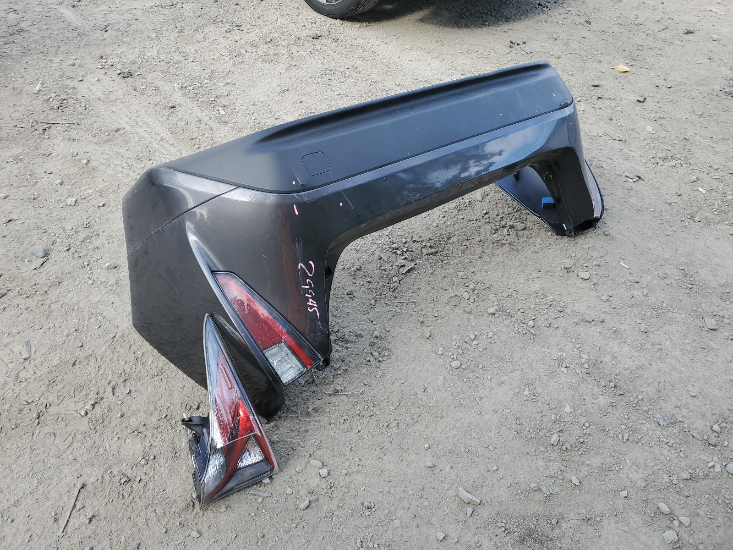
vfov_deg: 53.1
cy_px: 275
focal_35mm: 26
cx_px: 366
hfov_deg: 67.3
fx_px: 551
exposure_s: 1/500
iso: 50
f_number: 1.5
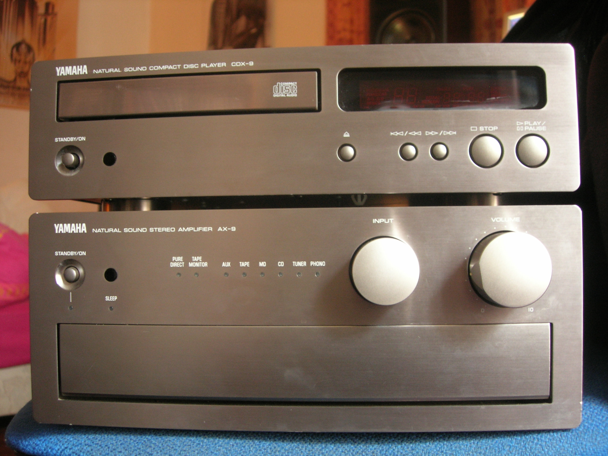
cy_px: 228
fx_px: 667
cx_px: 304
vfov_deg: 37.7
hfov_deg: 49.0
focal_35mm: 38
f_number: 2.8
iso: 117
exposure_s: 1/3.5
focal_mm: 7.8
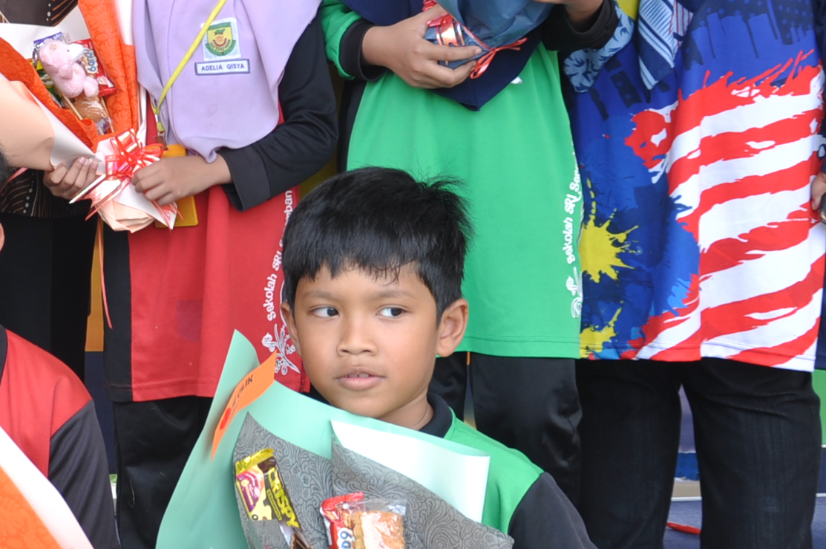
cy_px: 221
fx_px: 2383
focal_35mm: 104
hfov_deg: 18.9
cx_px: -63
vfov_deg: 13.1
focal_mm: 24
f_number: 3.8
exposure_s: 1/50
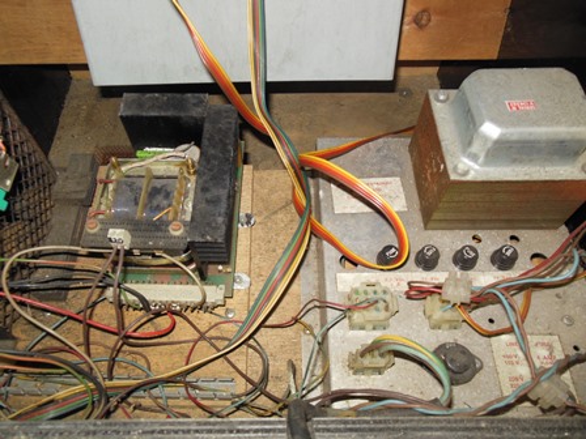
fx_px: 423
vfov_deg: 54.9
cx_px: 293
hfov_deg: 69.4
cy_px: 220
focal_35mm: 25
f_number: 3.2
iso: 125
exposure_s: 1/25
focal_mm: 4.5
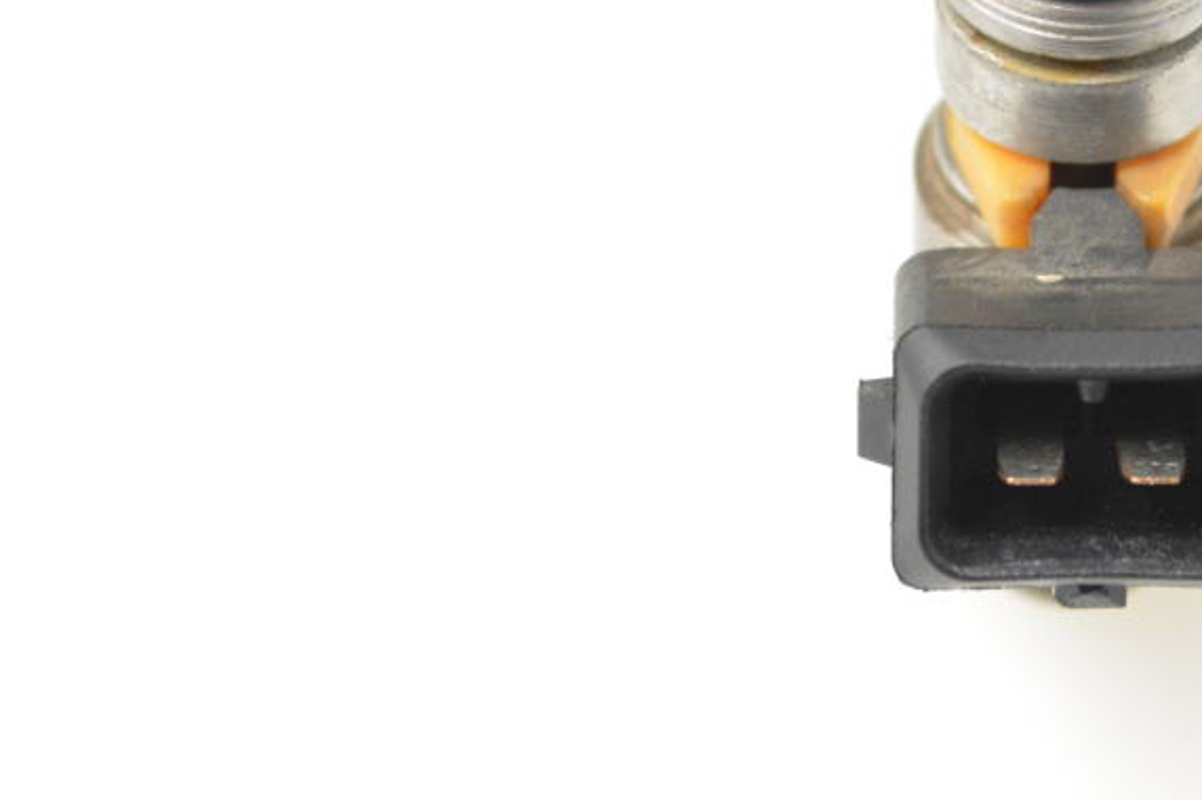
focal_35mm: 140
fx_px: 4672
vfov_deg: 9.8
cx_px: 1055
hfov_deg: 14.5
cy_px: 213
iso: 2000
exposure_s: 1/80
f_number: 6.3
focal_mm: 52
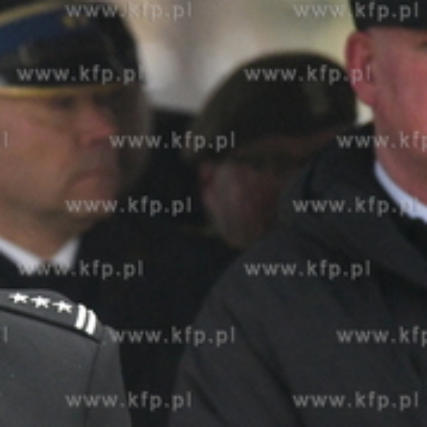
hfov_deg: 2.0
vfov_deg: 2.0
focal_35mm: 856
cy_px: 173
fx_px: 11946
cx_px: 29
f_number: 5.6
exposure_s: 1/3200
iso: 16000
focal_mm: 300
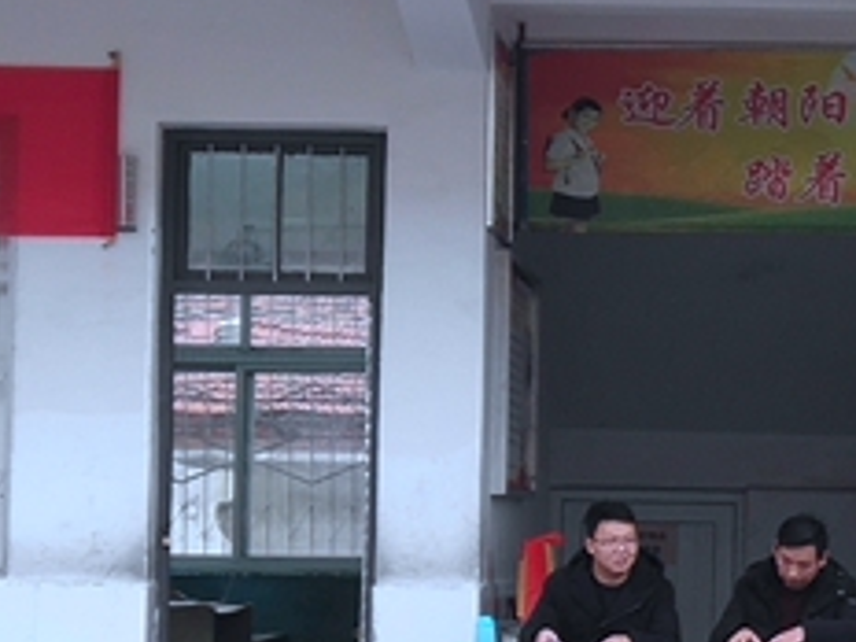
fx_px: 4773
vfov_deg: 7.7
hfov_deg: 10.1
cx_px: 937
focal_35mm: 193
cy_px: 369
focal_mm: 3.95
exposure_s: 1/100
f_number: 1.8
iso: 85
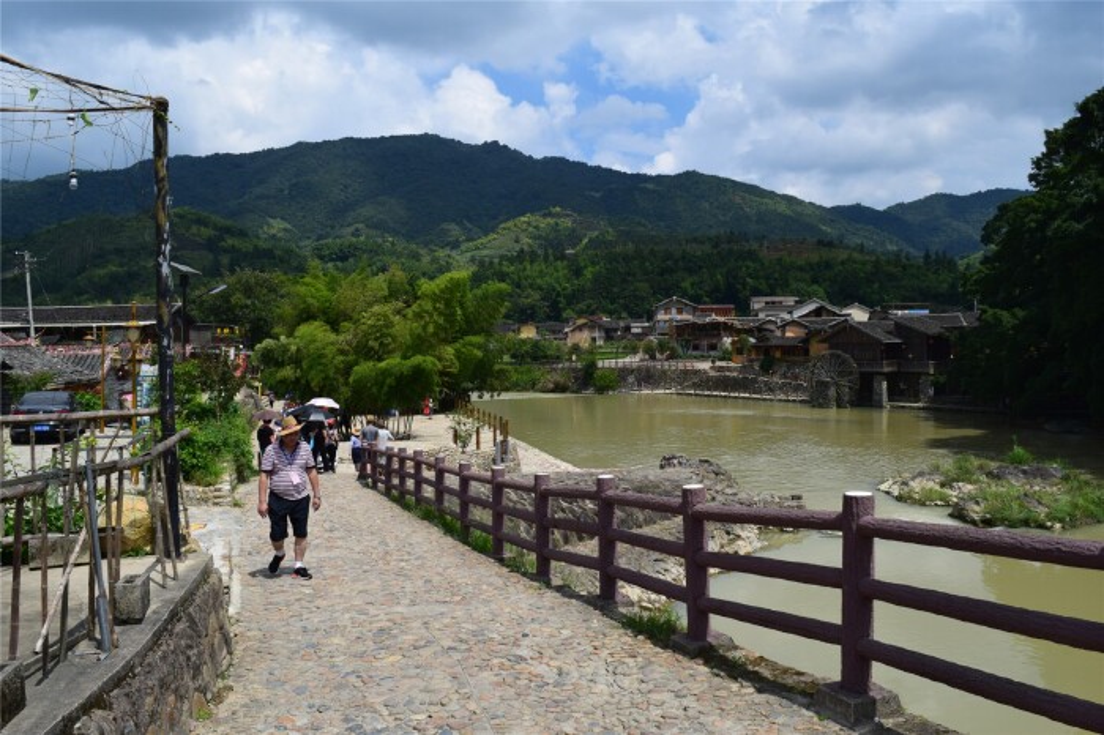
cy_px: 368
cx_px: 552
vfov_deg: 47.9
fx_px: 828
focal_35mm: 27
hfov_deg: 67.4
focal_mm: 18
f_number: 11
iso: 200
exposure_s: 1/400
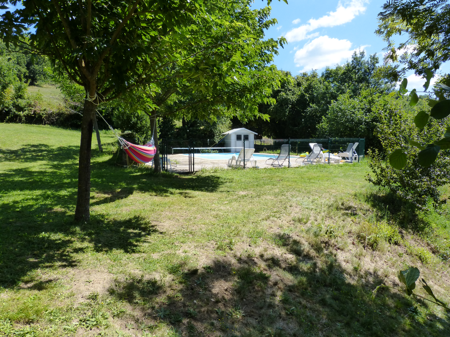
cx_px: 225
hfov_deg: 67.3
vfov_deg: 53.1
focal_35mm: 26
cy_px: 168
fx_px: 338
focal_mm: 4.5
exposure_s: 1/640
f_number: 4
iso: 200
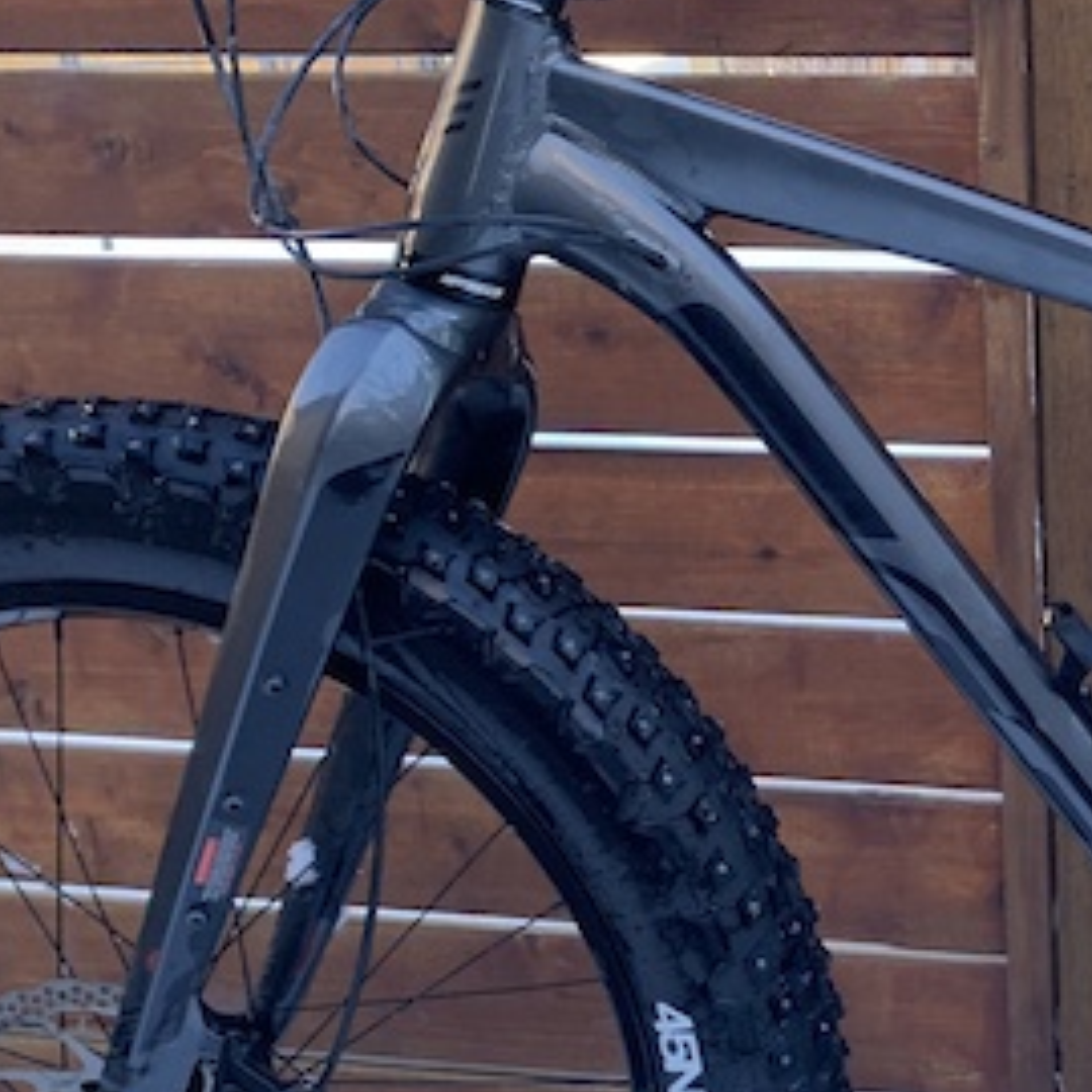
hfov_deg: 23.6
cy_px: 829
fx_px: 2427
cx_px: 1238
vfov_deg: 25.0
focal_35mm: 68
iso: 80
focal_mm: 4.25
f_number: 1.8
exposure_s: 1/121
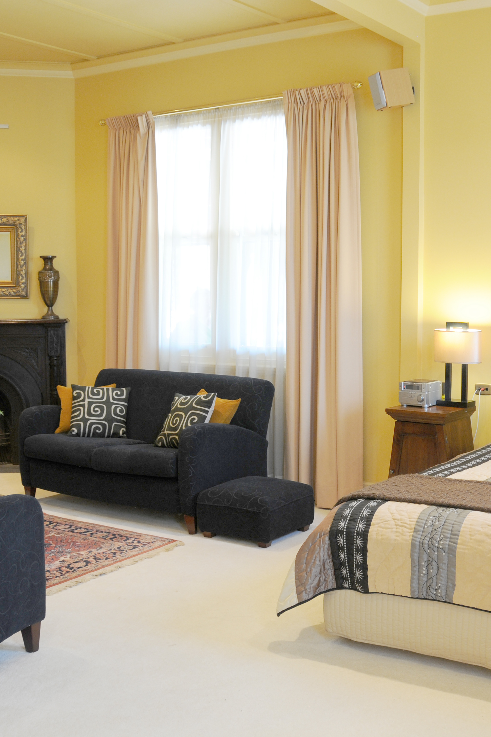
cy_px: 366
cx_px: 363
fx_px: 839
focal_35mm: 41
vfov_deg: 47.4
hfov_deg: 32.1
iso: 200
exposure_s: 1/8
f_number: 3.5
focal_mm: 18
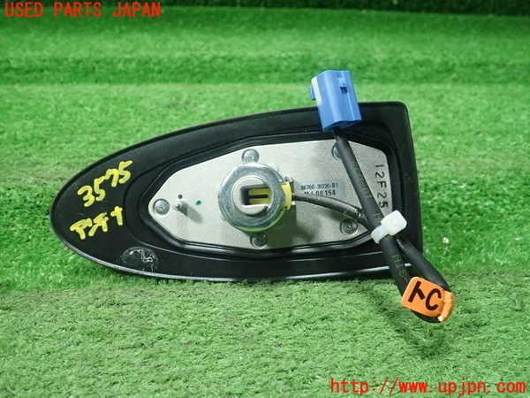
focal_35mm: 30
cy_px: 199
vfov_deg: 46.8
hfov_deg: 60.0
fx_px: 459
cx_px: 265
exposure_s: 1/125
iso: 640
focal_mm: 5.5
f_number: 2.3
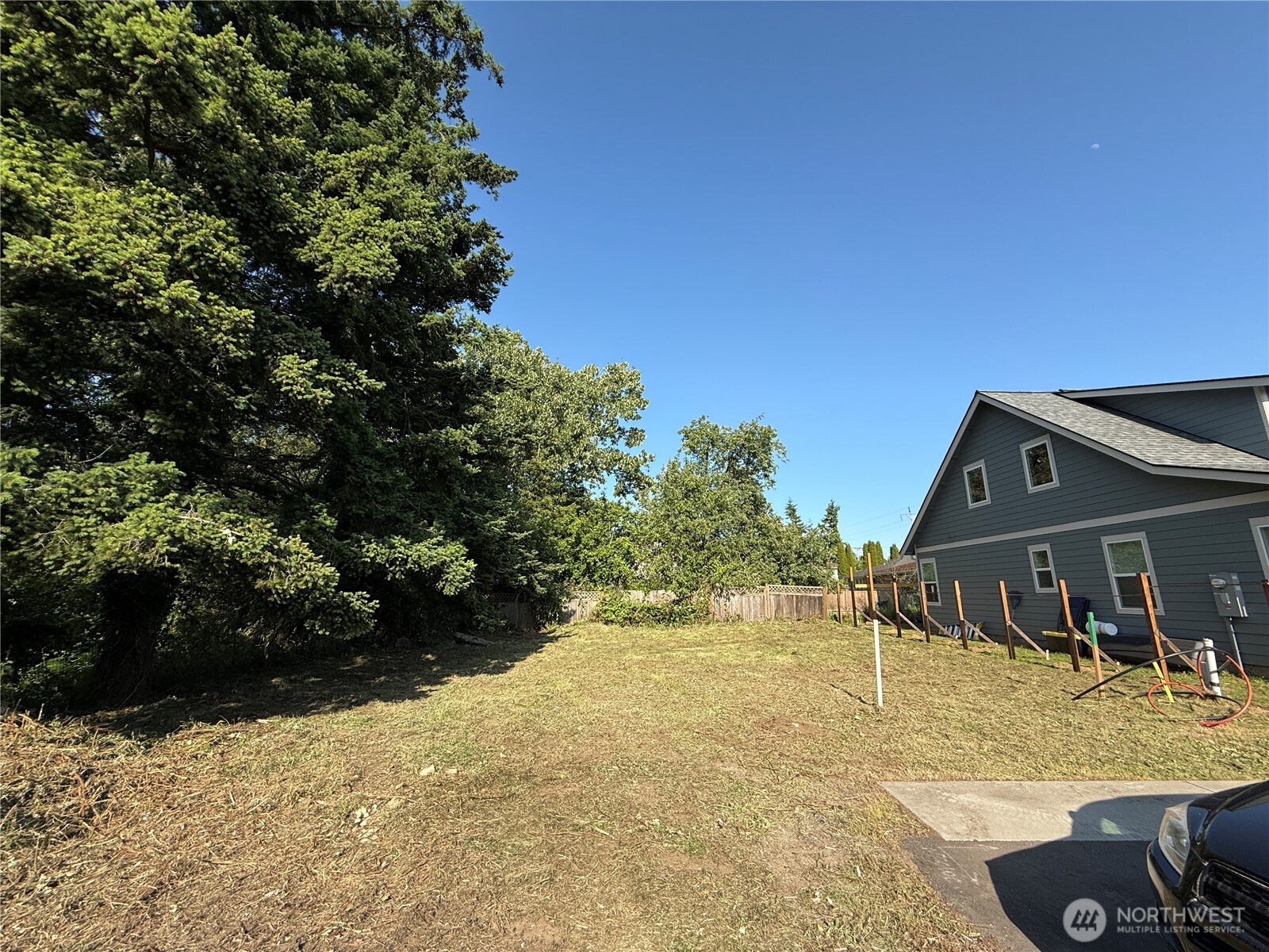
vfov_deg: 85.7
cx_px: 634
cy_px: 476
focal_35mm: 14
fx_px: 513
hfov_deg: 102.1
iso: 50
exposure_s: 1/1235
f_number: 2.2
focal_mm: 2.22
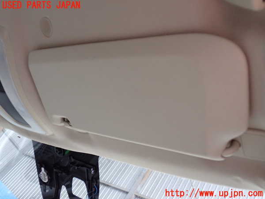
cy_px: 100
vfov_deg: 39.7
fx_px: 276
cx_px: 132
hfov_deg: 51.4
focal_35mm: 36
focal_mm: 6.37
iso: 800
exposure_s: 1/30
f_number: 2.5
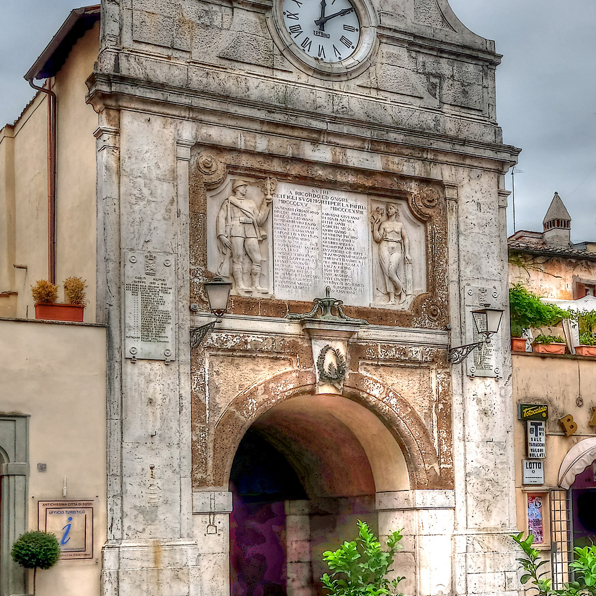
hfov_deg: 31.6
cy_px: 263
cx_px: 447
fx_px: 1032
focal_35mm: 53
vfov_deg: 32.2
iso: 400
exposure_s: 1/400
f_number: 16
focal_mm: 18.2
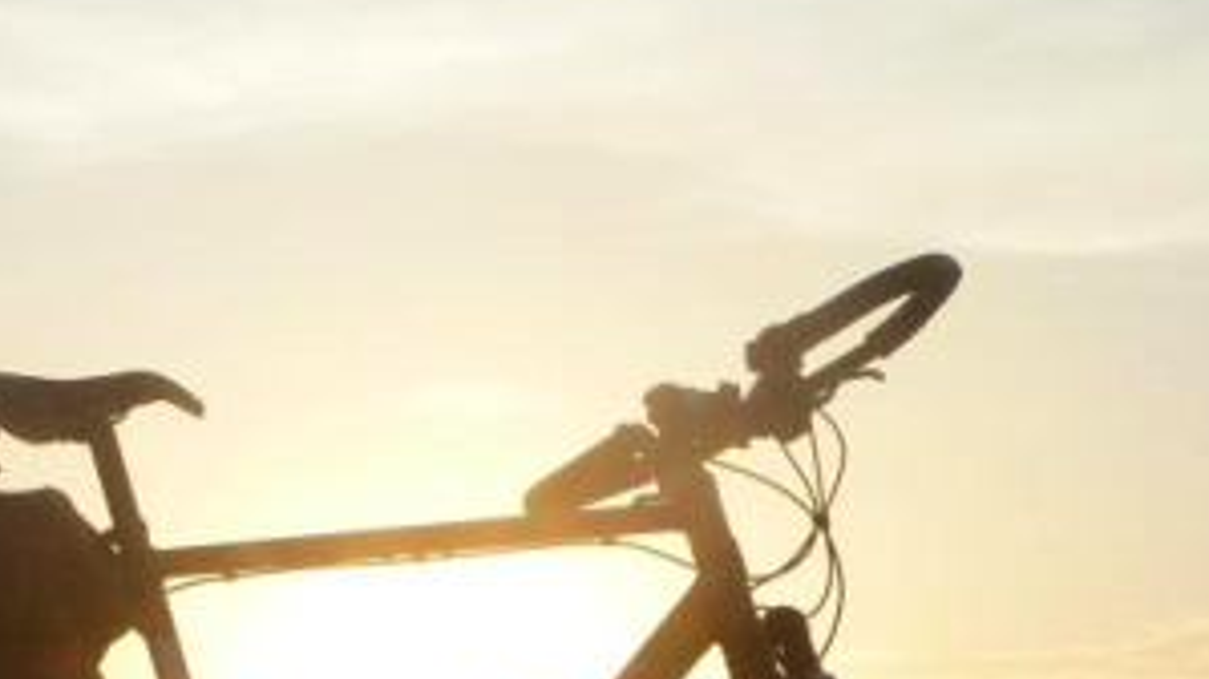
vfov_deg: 11.4
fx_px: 3365
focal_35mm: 105
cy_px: 719
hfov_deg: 20.3
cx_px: 416
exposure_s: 1/400
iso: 80
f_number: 5
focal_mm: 7.9
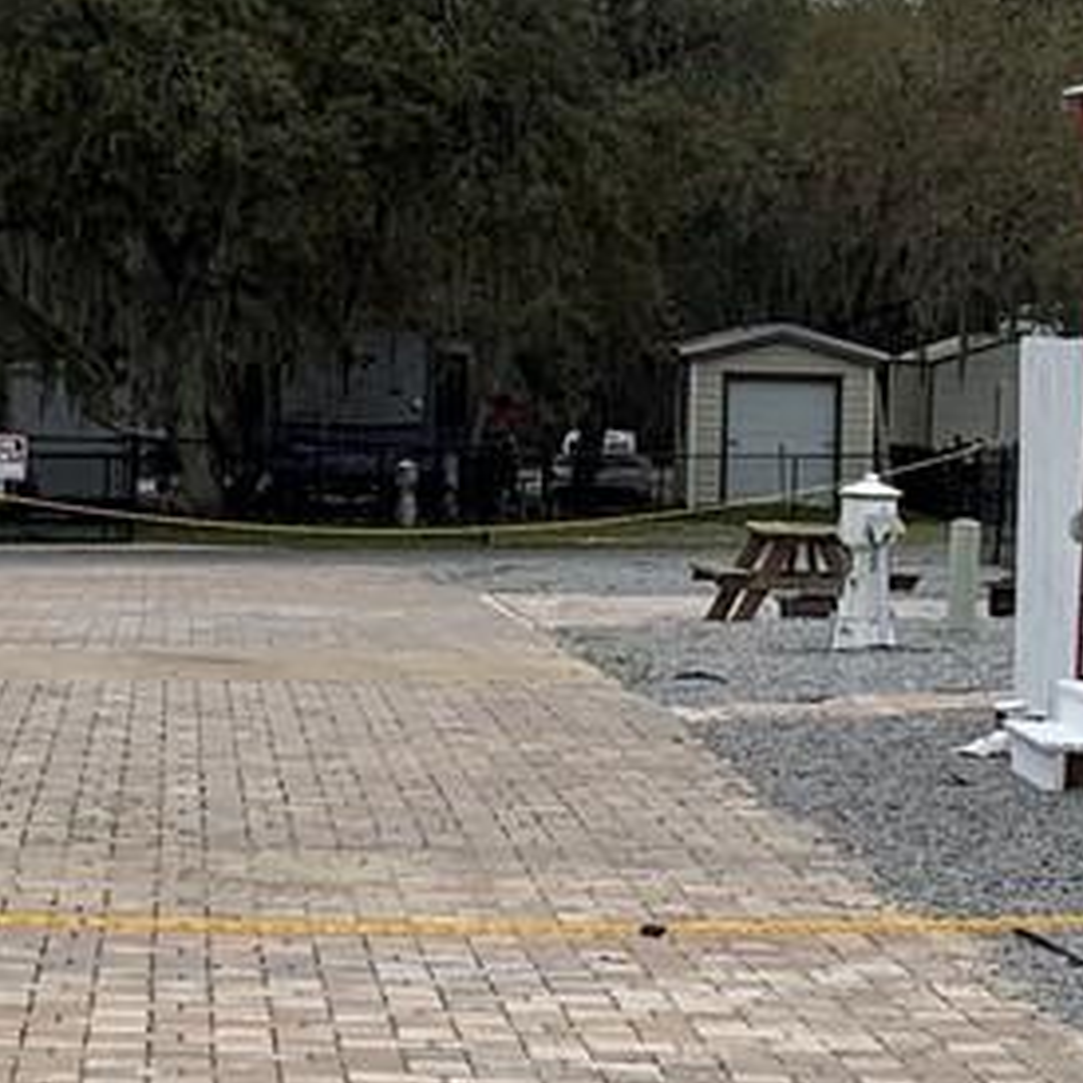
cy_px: 395
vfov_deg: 13.0
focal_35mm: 134
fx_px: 4743
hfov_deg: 13.0
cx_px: 621
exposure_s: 1/2755
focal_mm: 4.25
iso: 25
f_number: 1.8
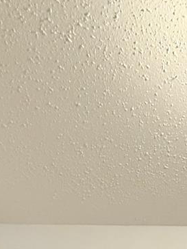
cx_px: 234
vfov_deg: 18.6
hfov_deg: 22.5
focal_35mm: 59
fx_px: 425
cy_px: 512
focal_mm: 2.22
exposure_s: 1/120
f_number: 2.2
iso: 320
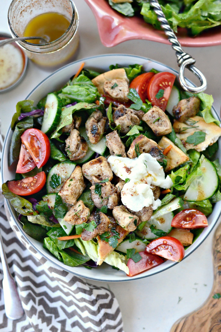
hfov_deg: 27.0
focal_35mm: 50
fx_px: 460
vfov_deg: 39.6
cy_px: 166
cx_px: 110
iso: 3200
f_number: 3.2
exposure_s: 1/1250
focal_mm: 50
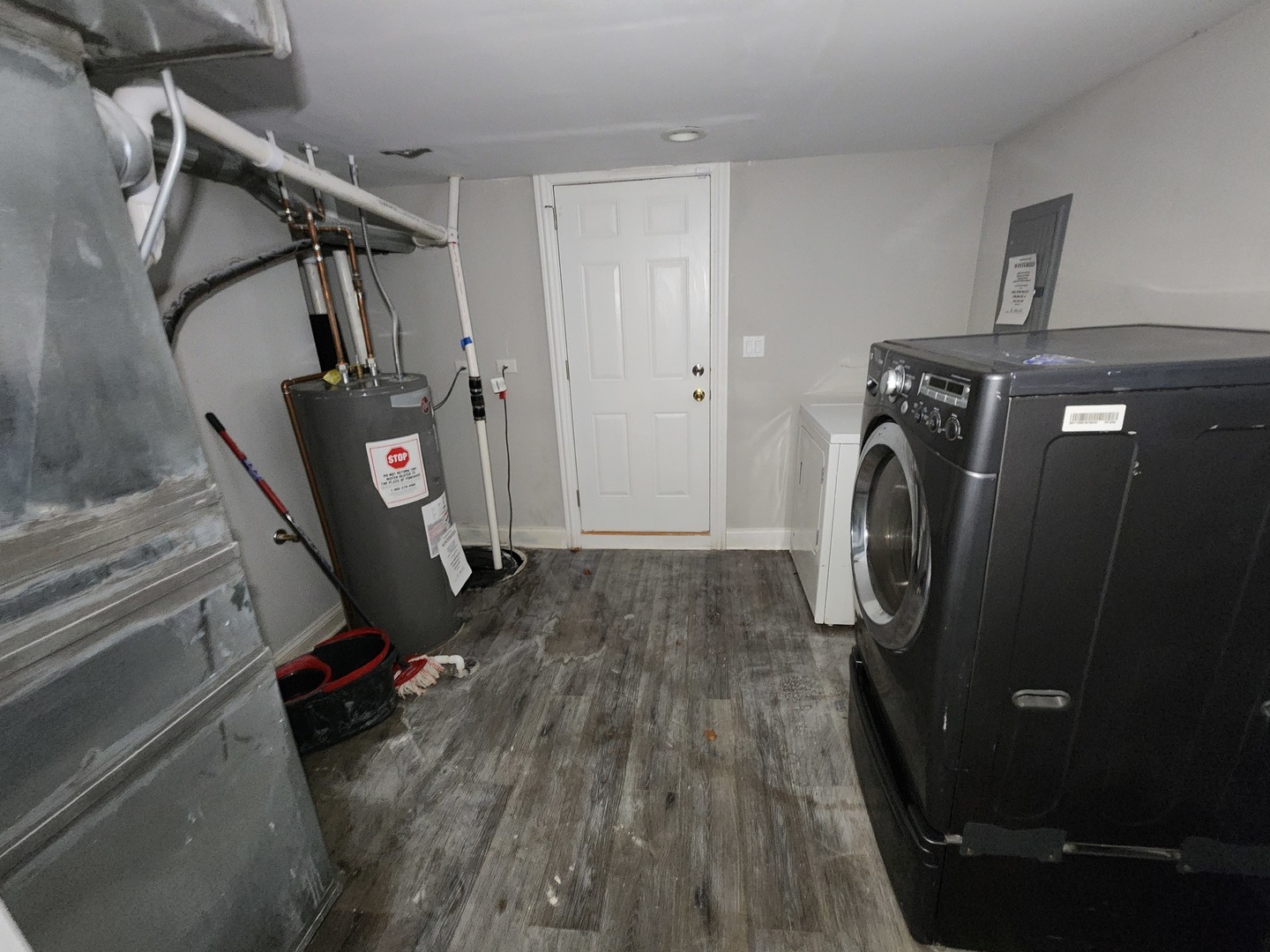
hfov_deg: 106.2
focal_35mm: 13
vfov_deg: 89.9
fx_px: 477
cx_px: 635
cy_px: 476
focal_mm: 2.2
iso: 640
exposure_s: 1/24
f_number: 2.2
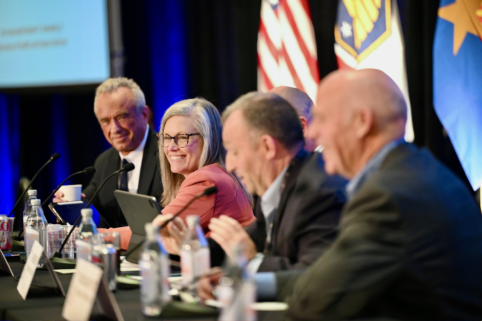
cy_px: 160
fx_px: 2611
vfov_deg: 7.0
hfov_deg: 10.5
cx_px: 241
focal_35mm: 195
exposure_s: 1/200
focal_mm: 195
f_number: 2.8
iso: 2500
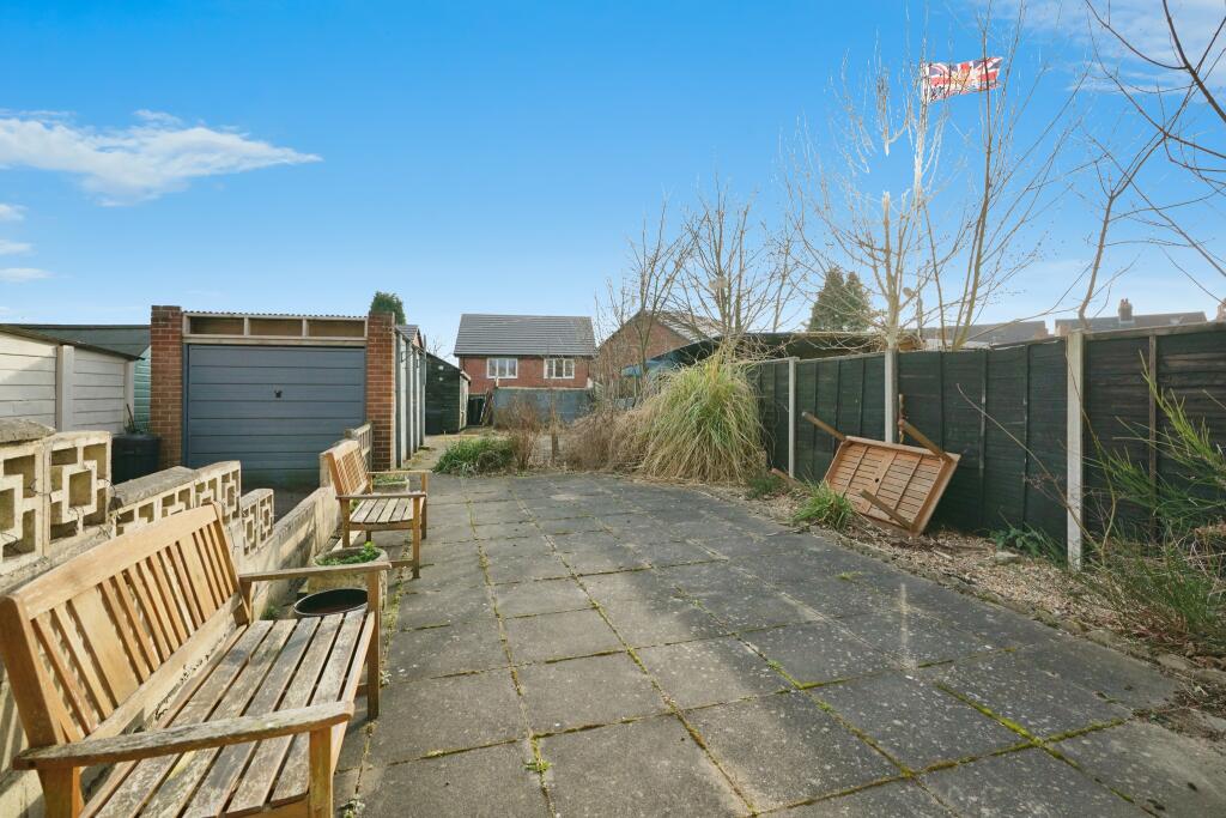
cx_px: 613
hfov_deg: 96.7
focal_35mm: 16
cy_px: 409
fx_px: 545
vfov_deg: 73.8
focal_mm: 16
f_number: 8
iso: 1000
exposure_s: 1/1250
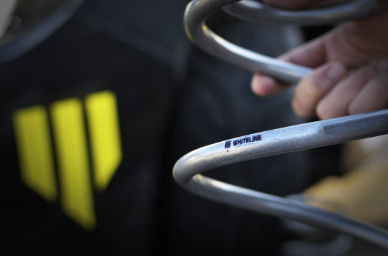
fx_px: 673
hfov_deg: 32.2
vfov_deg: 21.6
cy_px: 118
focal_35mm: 63
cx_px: 198
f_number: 3.2
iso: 100
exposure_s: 1/200
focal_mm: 35
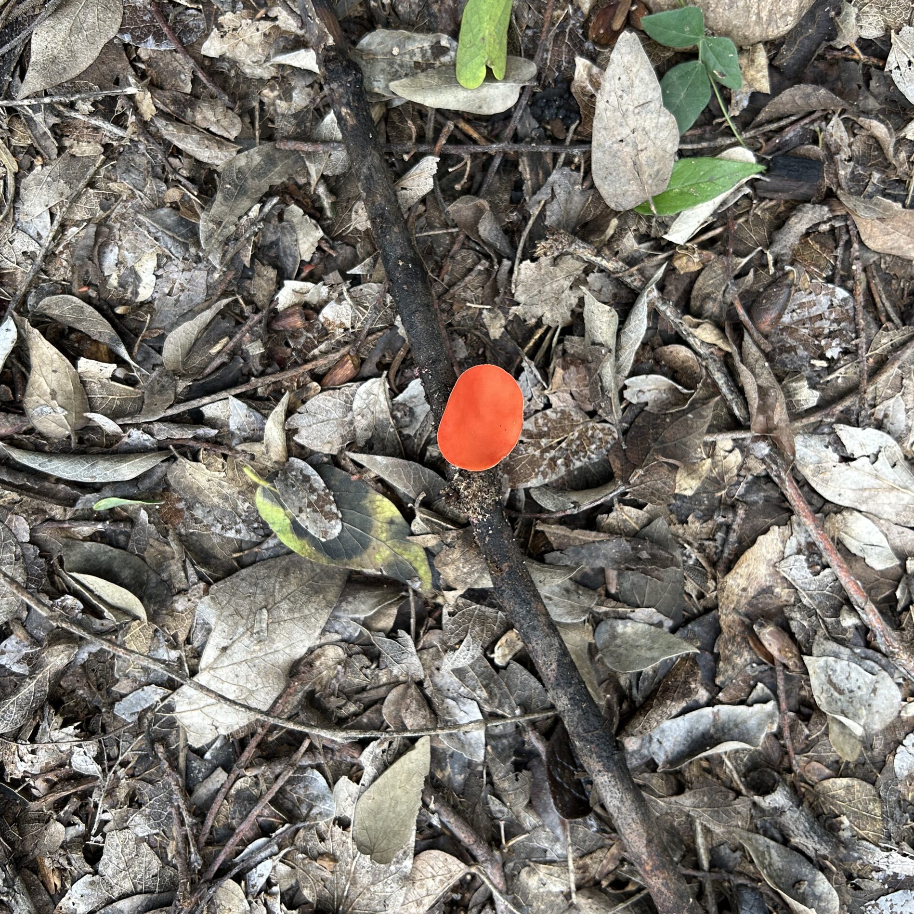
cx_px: 459
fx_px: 926
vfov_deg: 52.5
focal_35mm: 31
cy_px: 436
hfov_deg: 52.5
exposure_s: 1/121
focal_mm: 5.7
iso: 100
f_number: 1.5
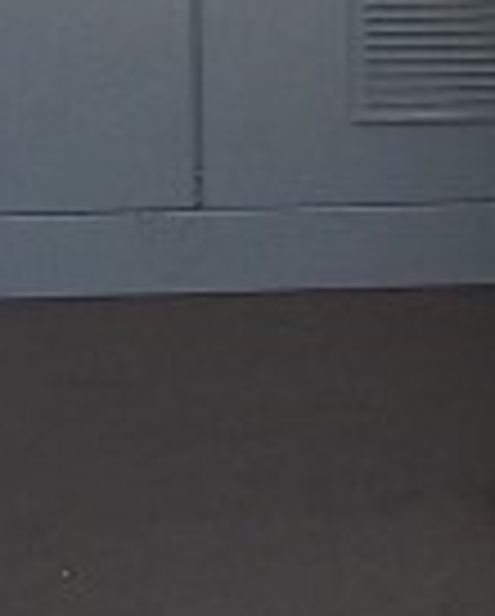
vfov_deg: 7.2
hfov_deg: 5.9
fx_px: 4787
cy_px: -369
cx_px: 675
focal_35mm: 262
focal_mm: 6.5
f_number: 3.1
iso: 80
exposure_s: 1/100
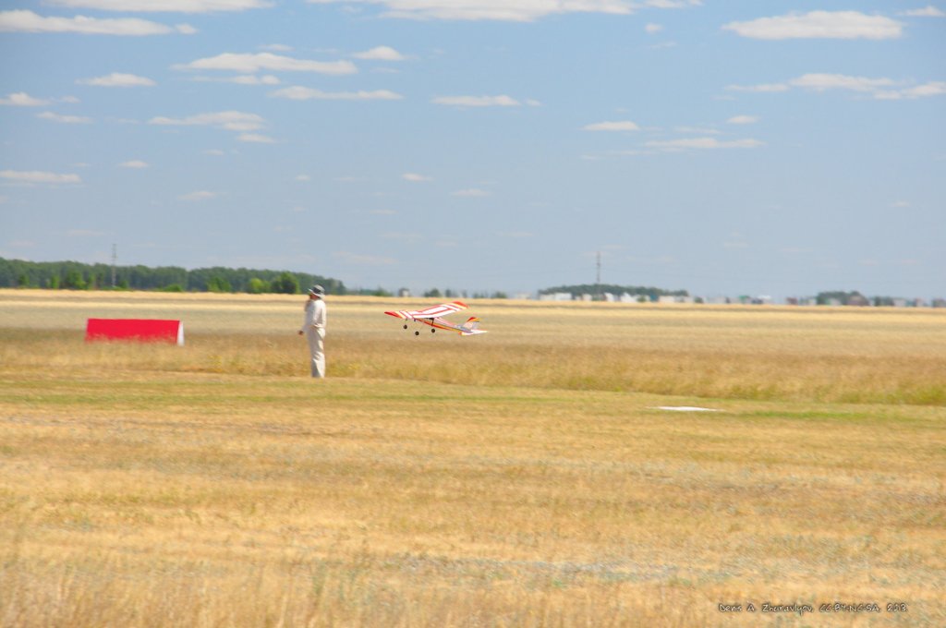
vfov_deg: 7.3
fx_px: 4921
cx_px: 473
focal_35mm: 188
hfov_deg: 11.0
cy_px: 314
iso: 200
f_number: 8
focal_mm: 125
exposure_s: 1/125
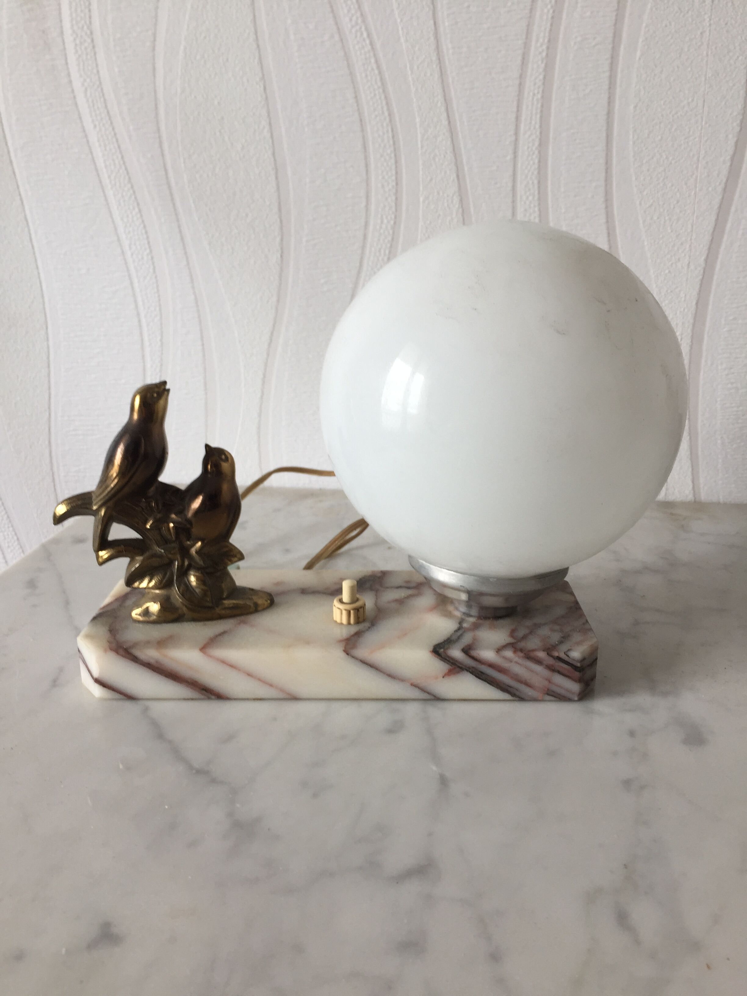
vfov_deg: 61.7
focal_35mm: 29
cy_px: 498
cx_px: 374
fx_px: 834
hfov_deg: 48.2
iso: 32
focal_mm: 4.15
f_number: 2.2
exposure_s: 1/50
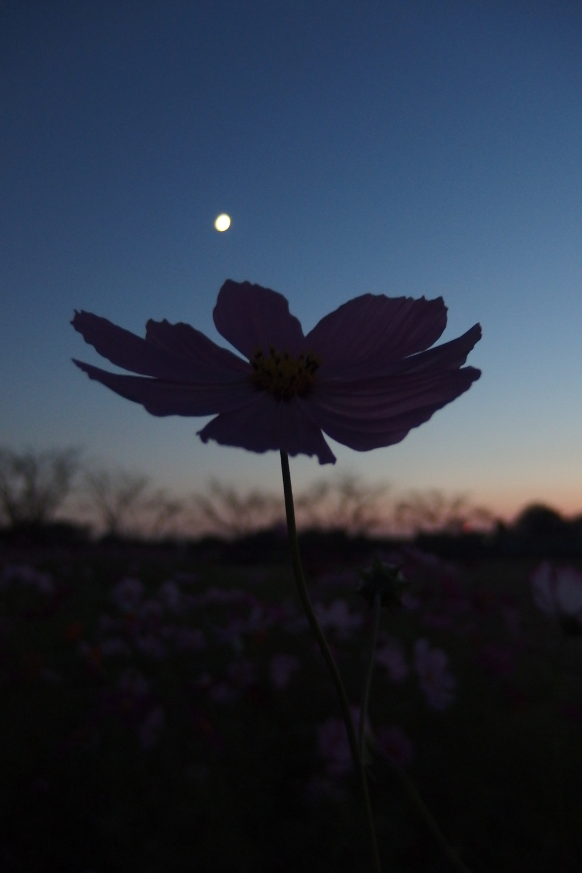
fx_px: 630
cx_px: 291
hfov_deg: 49.6
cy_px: 436
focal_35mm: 26
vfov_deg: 69.4
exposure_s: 1/5
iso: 400
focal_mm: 4.7
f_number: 1.8
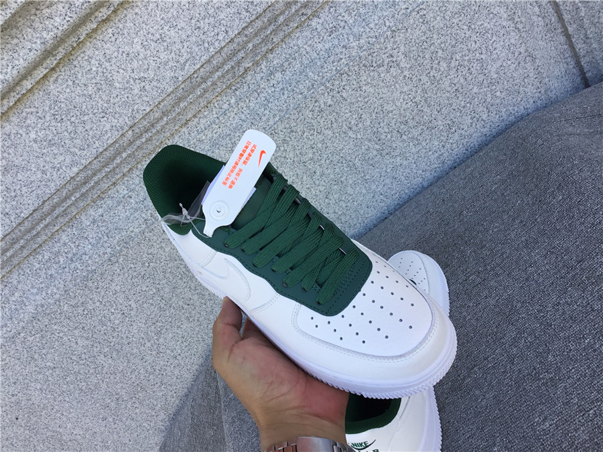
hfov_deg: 58.4
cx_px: 302
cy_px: 226
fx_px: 540
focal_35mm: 31
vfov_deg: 45.4
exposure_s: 1/159
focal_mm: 3.3
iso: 25
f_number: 2.4
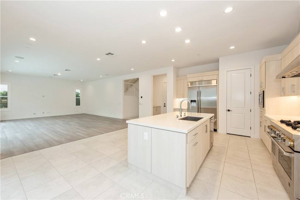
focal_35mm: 14
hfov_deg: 104.2
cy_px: 100
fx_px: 117
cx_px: 150
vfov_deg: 81.2
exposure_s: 1/125
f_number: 5.6
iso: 640
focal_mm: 14
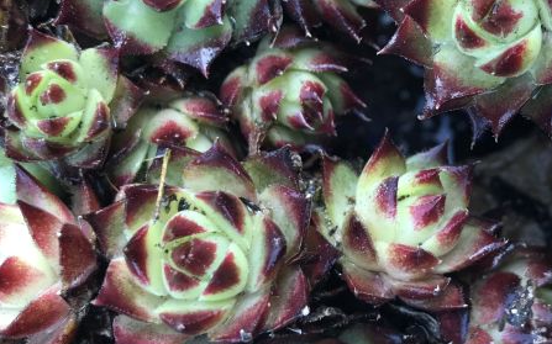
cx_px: 433
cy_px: 137
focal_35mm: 68
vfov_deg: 19.1
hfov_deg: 29.6
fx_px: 1023
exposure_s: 1/100
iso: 25
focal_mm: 3.99
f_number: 1.8
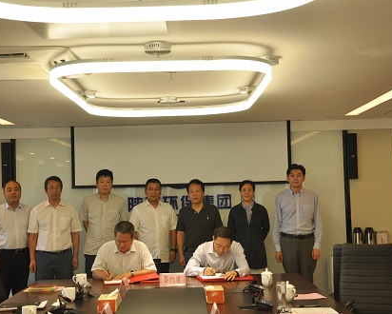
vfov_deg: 26.3
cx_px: 186
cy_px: 157
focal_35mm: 58
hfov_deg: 32.5
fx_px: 673
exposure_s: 1/30
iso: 400
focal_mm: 34
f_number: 5.6
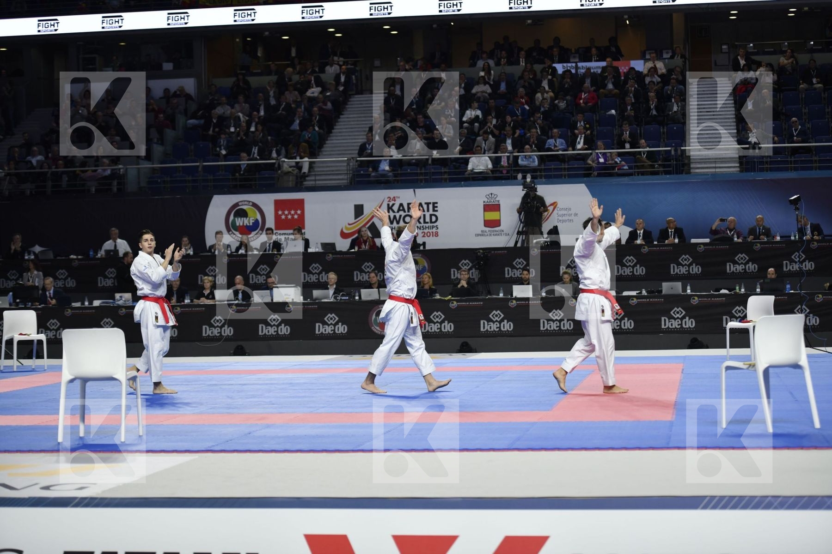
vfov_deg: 19.5
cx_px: 416
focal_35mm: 70
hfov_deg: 28.8
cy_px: 277
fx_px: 1618
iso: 800
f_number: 2.8
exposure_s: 1/800
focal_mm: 70
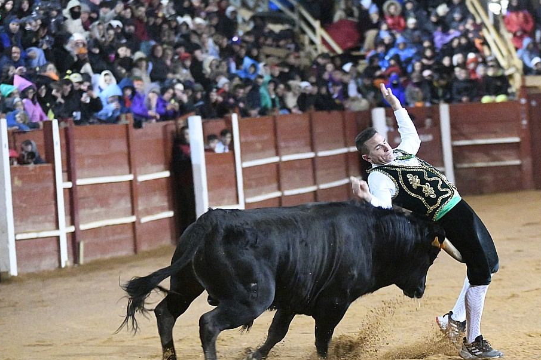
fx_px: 2689
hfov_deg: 11.5
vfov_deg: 7.7
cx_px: 353
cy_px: 219
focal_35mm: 179
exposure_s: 1/320
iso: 25600
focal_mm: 135
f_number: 3.5
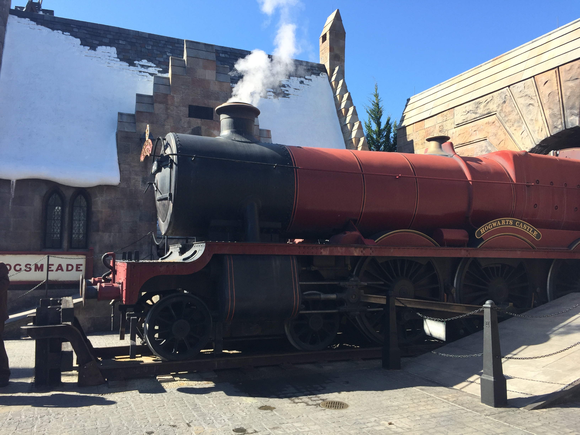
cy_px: 218
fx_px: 486
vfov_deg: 48.2
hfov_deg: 61.7
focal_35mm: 29
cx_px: 290
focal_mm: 4.15
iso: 32
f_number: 2.2
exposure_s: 1/942
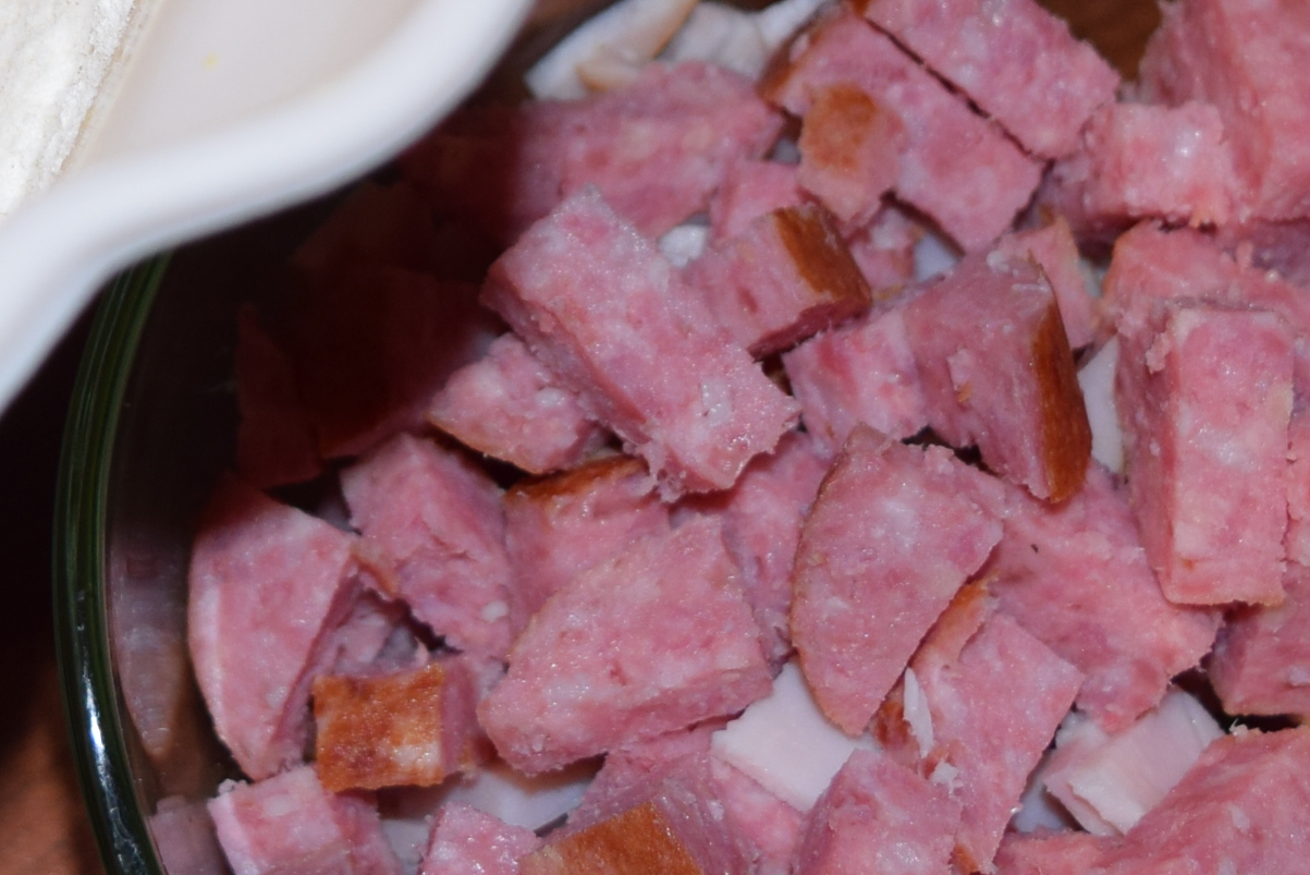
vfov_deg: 8.7
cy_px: -129
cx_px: 140
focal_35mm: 157
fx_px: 5715
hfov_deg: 13.0
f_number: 5
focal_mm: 28
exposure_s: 1/100
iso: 280
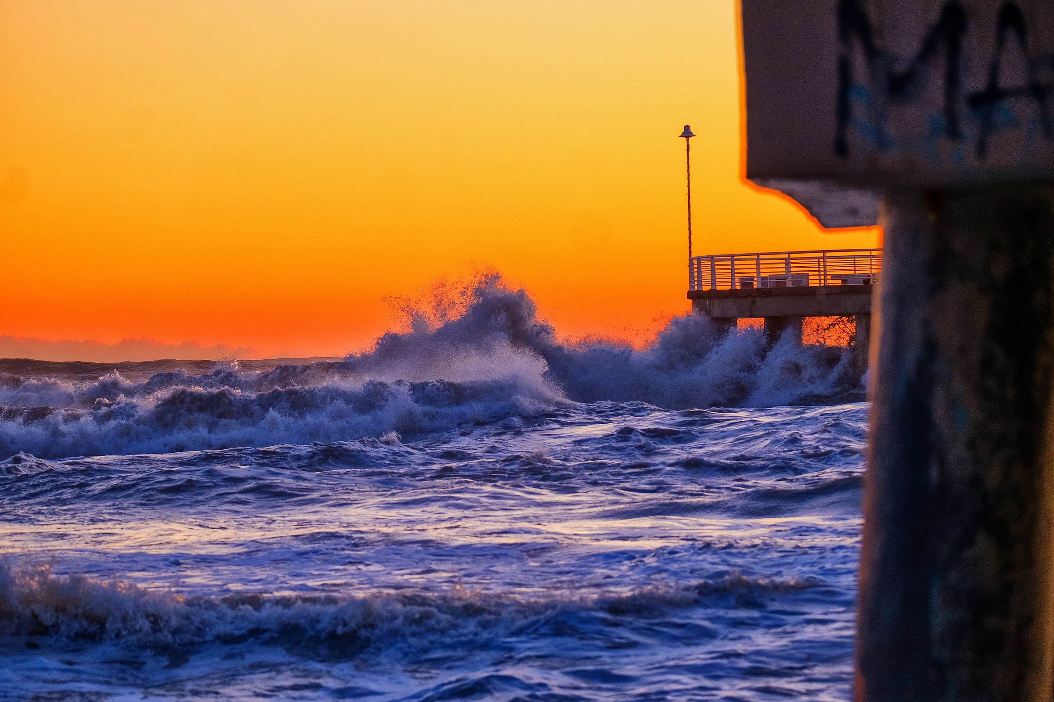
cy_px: 351
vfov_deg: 7.4
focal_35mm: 186
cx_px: 527
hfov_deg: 11.1
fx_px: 5445
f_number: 4.6
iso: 1000
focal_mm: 123.8
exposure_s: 1/125
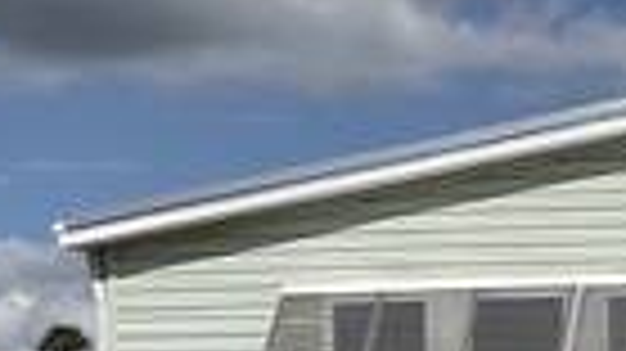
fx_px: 1924
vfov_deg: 10.2
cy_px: 482
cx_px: 946
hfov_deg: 16.7
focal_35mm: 116
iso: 16
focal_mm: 3
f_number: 1.8
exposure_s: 1/5263
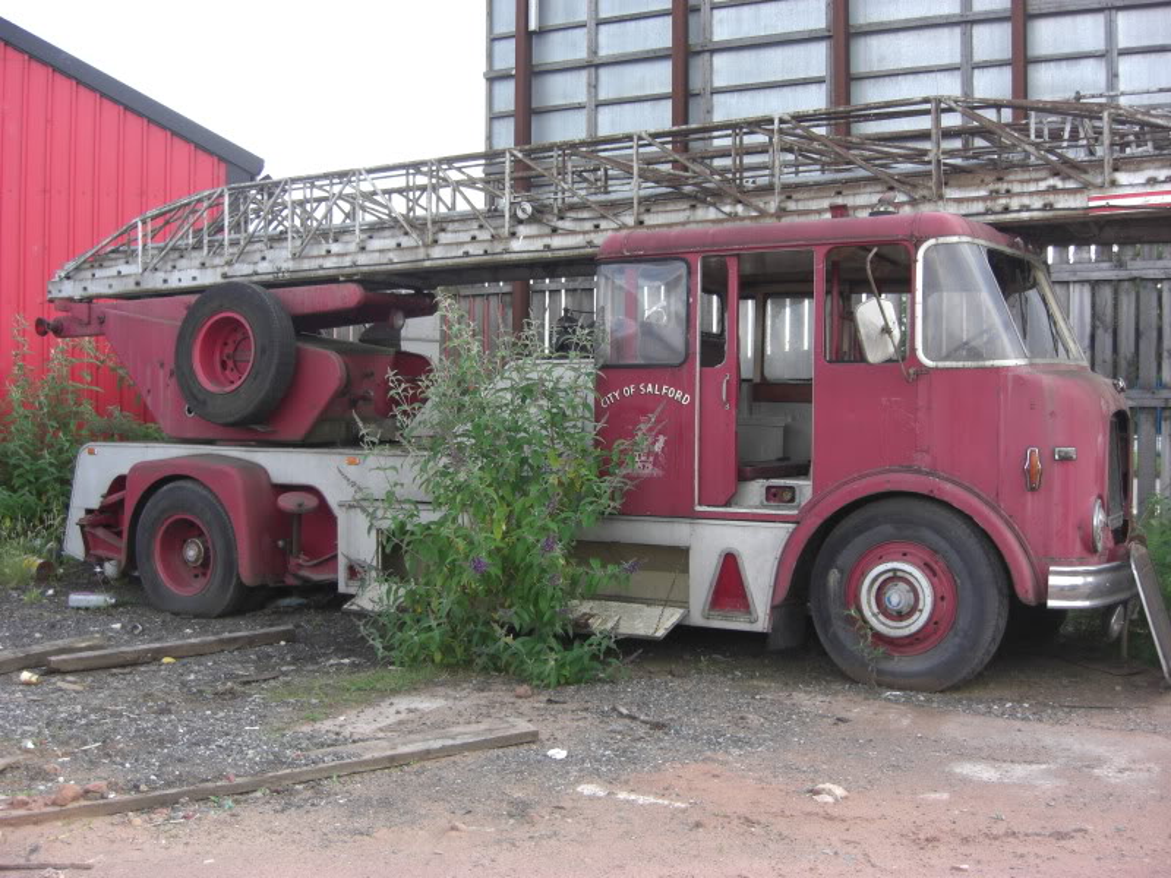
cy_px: 439
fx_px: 1285
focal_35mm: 38
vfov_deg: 37.7
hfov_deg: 49.0
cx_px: 586
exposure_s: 1/250
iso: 80
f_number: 2.8
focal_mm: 7.9
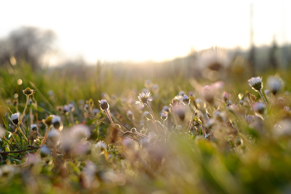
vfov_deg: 25.5
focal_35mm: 53
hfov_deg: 37.5
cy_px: 97
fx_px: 428
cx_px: 146
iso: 200
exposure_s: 1/1000
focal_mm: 35
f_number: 3.2
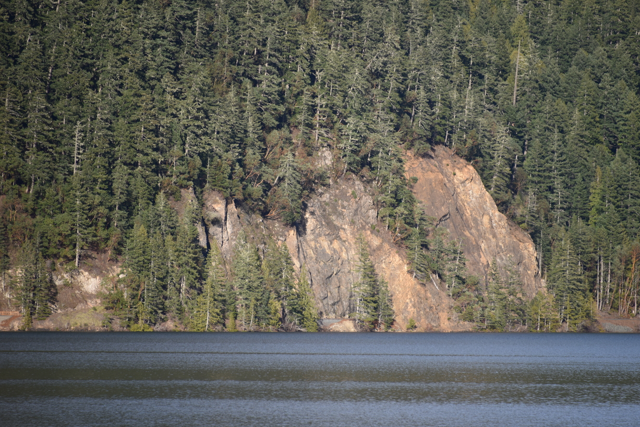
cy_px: 214
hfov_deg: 6.6
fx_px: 5566
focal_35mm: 313
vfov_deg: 4.4
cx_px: 333
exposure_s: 1/640
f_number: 5.6
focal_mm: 300
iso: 220
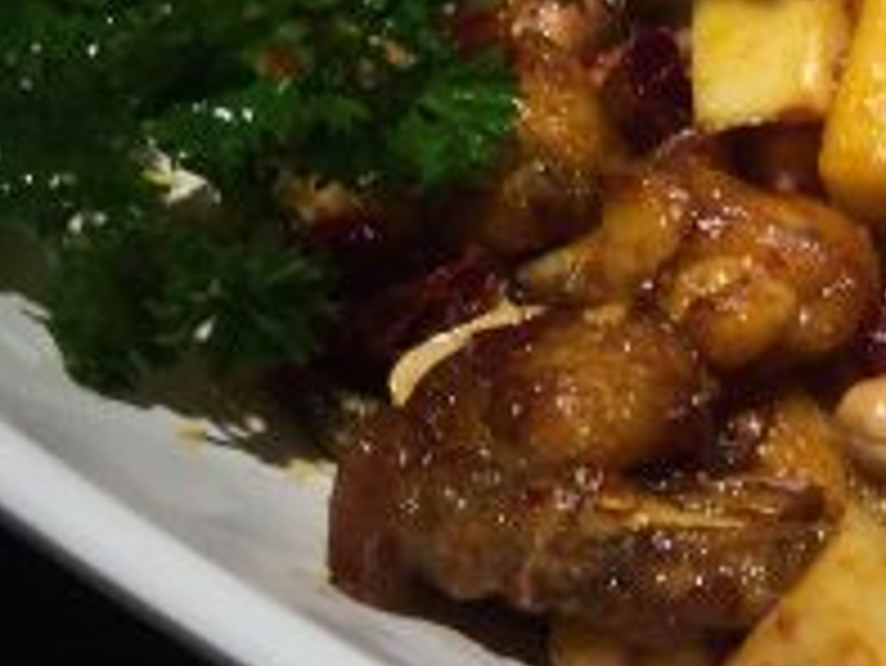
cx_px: 1529
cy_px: 236
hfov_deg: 16.4
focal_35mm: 103
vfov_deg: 14.4
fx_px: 2638
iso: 32
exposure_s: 1/60
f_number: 2.2
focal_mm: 4.15
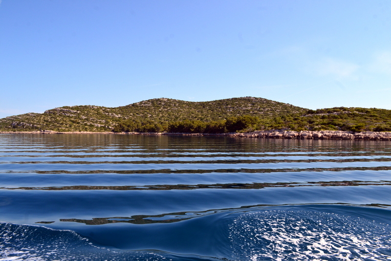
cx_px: 196
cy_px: 130
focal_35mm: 27
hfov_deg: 67.4
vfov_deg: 48.0
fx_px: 293
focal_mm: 18
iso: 400
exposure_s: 1/400
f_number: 11
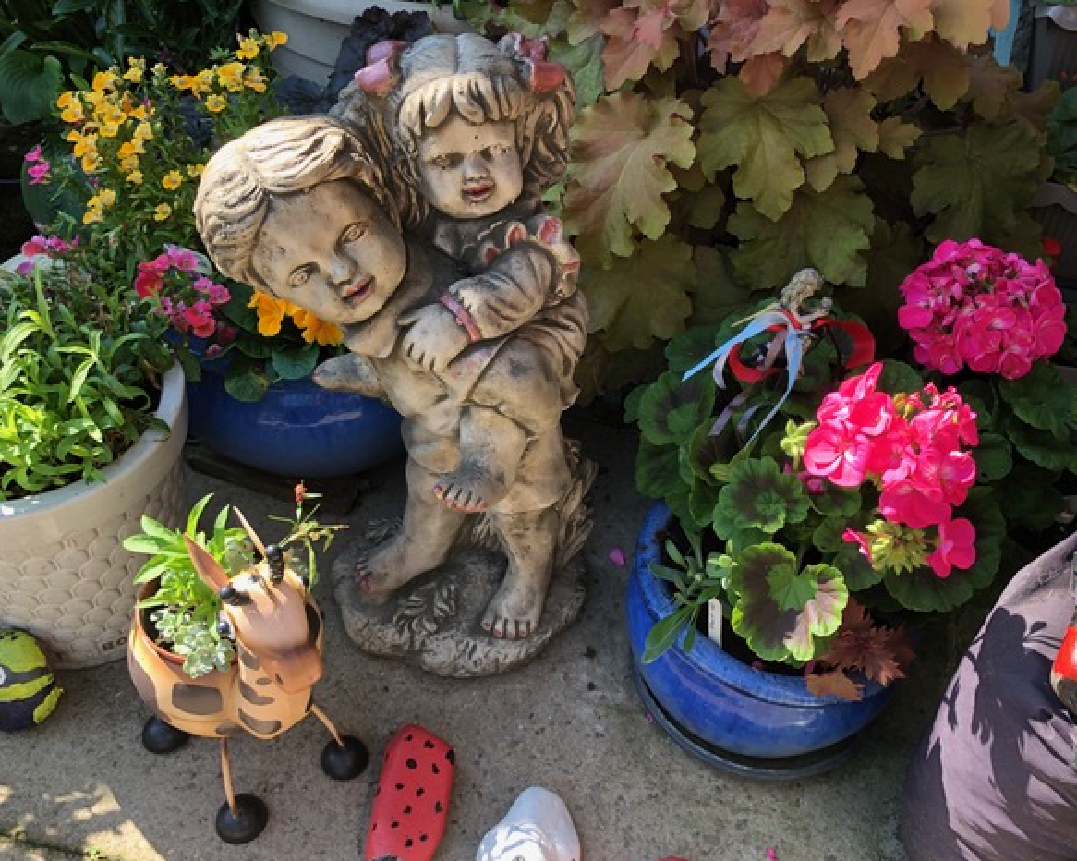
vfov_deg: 48.5
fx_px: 956
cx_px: 571
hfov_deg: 58.7
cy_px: 438
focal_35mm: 30
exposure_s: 1/148
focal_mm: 3.99
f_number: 1.8
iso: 20
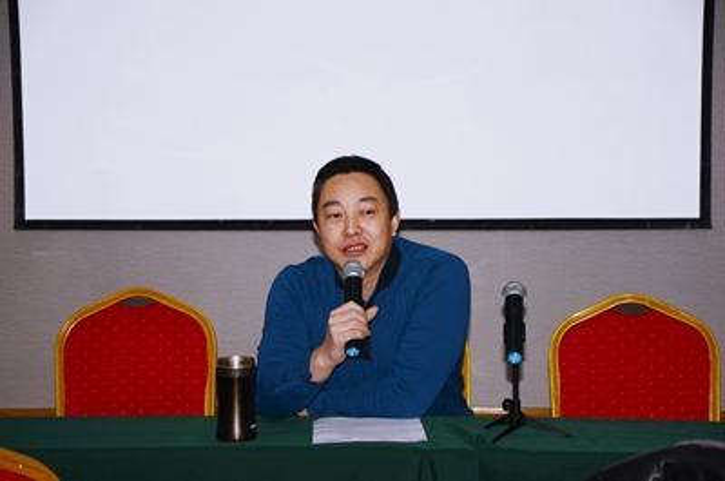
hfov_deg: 19.5
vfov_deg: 13.0
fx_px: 2110
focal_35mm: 105
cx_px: 362
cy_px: 240
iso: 100
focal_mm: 70
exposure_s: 1/60
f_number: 5.3
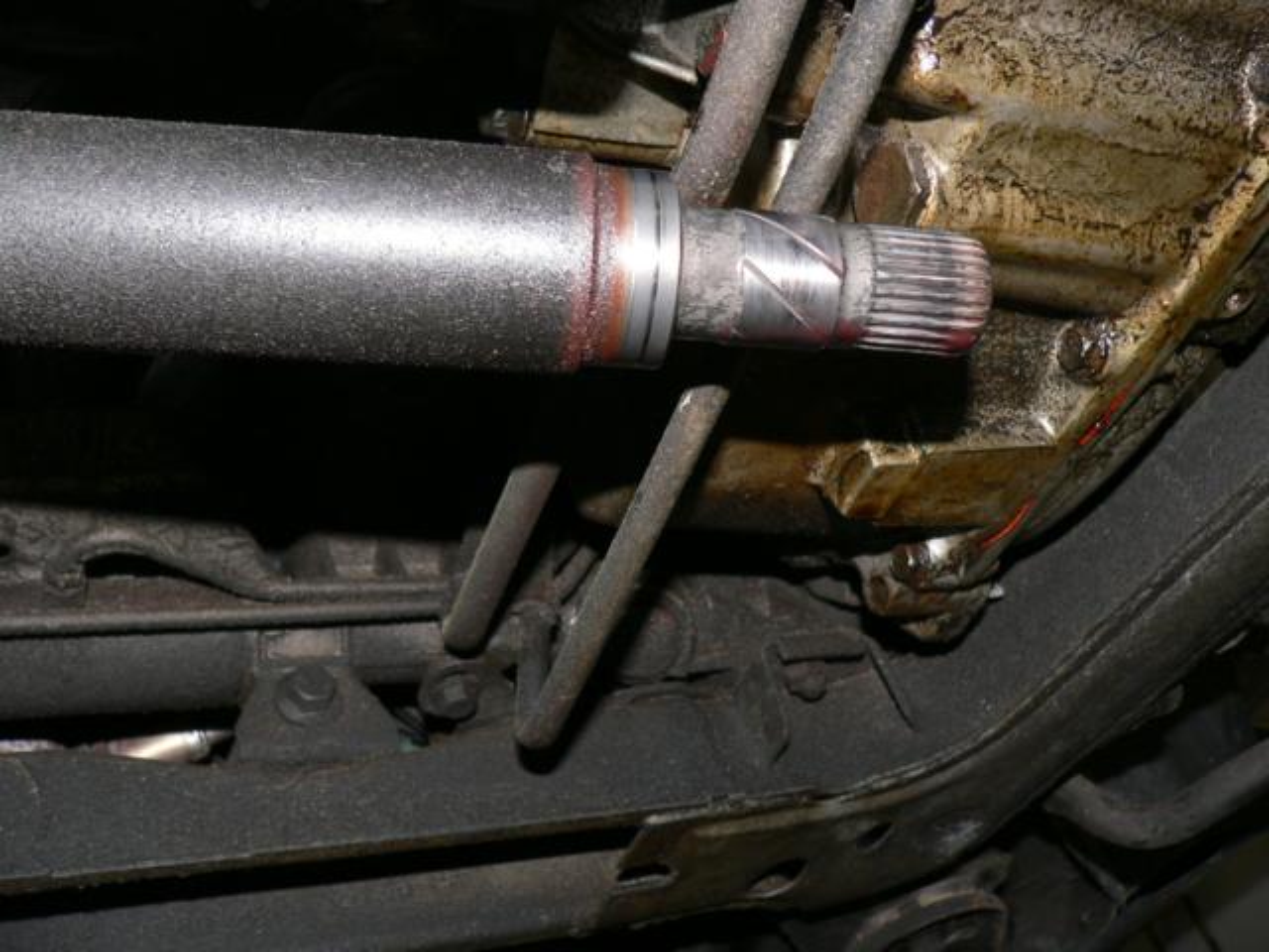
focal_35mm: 36
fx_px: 1320
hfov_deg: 51.4
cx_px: 634
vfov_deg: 39.7
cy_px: 476
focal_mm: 6
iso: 100
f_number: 2.8
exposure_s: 1/60
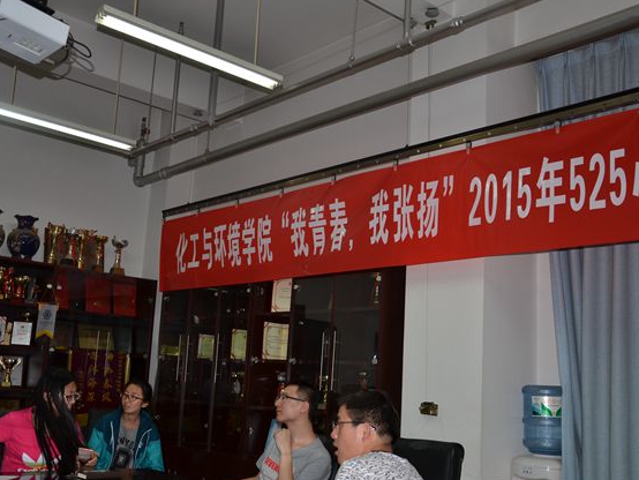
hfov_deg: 45.2
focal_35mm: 42
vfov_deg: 34.7
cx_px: 309
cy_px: 240
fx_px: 767
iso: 100
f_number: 4
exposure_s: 1/60
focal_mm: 25
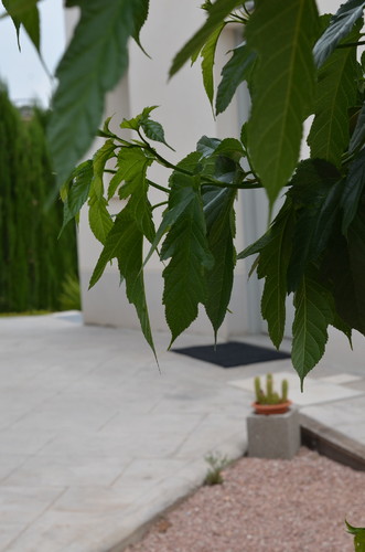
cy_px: 276
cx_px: 182
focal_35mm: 75
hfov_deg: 18.1
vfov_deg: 27.0
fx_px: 1146
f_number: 8
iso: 140
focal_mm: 50
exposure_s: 1/250
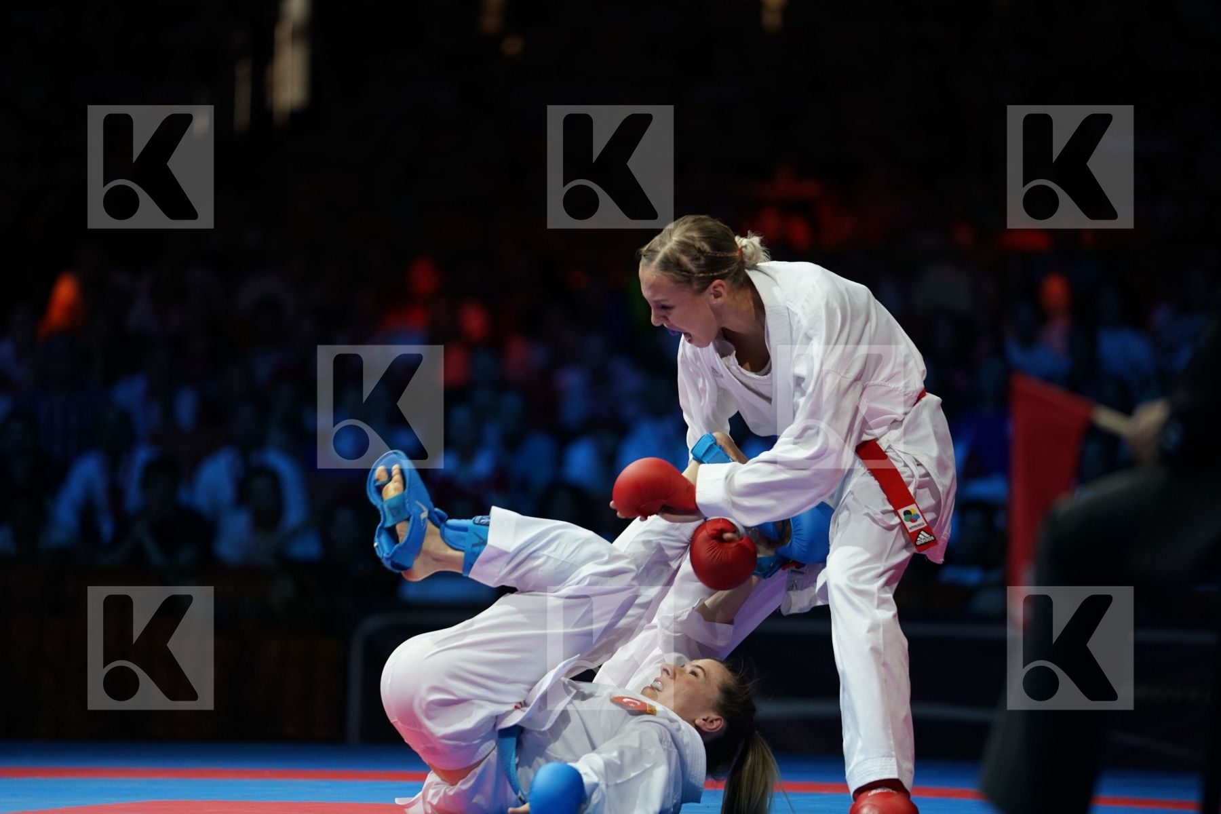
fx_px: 6783
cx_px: 610
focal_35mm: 200
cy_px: 407
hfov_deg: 10.3
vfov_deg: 6.9
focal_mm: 200
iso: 1250
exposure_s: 1/1000
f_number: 2.8
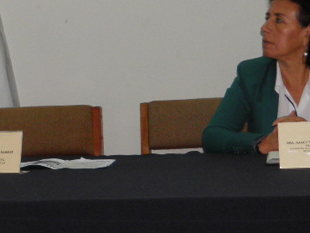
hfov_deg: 15.4
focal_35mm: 121
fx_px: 1084
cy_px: 51
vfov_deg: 12.2
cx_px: -104
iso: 100
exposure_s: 1/50
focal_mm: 6.3
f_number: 3.1
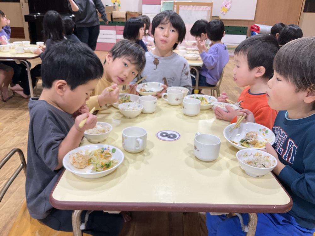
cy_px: 118
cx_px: 158
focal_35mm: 29
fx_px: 264
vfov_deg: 48.2
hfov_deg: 61.7
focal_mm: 3
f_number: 1.8
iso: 50
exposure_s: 1/60
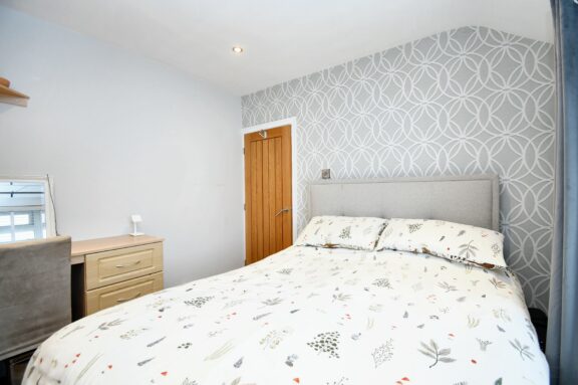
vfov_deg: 77.2
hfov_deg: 100.4
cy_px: 192
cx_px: 289
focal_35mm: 15
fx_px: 241
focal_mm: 10
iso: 560
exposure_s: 1/40
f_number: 4.5
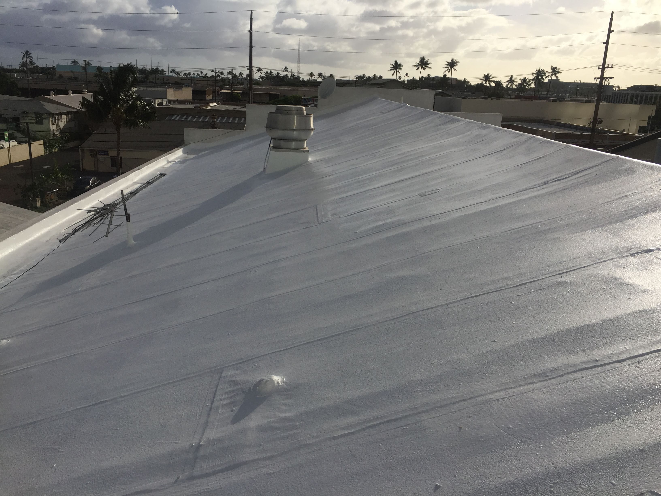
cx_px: 330
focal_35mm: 29
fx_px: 554
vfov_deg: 48.2
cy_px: 248
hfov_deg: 61.7
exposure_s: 1/6623
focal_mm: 4.15
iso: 32
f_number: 2.2
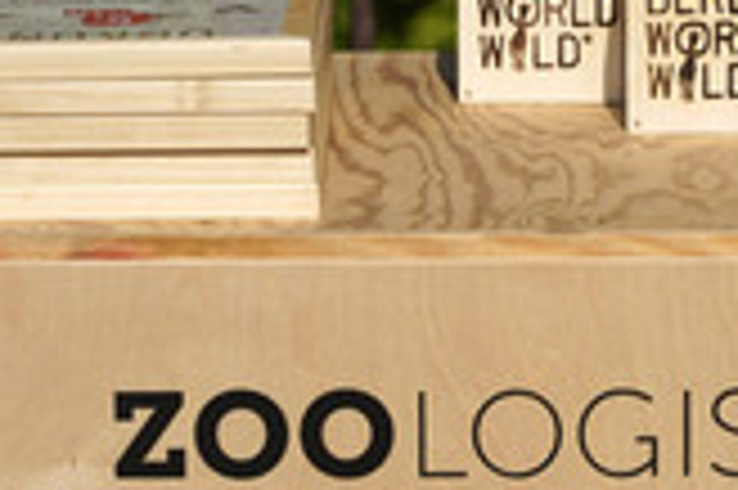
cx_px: 641
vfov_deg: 4.3
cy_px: 108
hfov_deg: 6.4
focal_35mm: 321
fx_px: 6574
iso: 100
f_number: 8
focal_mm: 117
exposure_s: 1/640
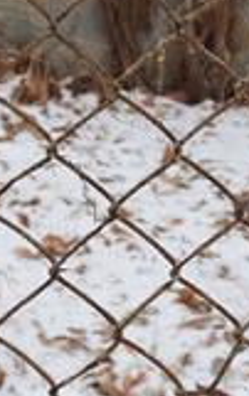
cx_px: 35
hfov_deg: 9.1
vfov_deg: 13.5
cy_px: -223
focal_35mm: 144
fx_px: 1559
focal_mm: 24
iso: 200
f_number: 4
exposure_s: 1/30
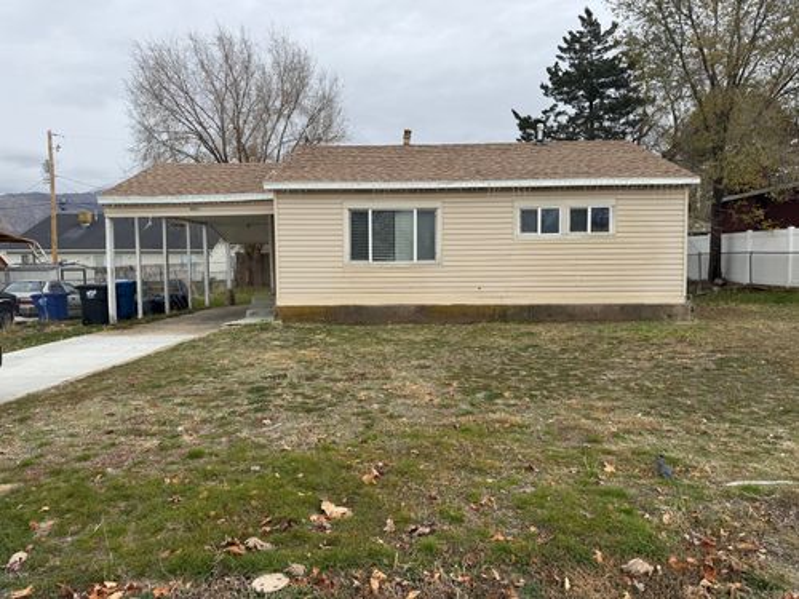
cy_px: 300
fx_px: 554
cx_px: 400
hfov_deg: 71.6
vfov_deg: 56.8
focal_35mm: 24
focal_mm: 6.76
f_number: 1.78
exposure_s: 1/1818
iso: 80
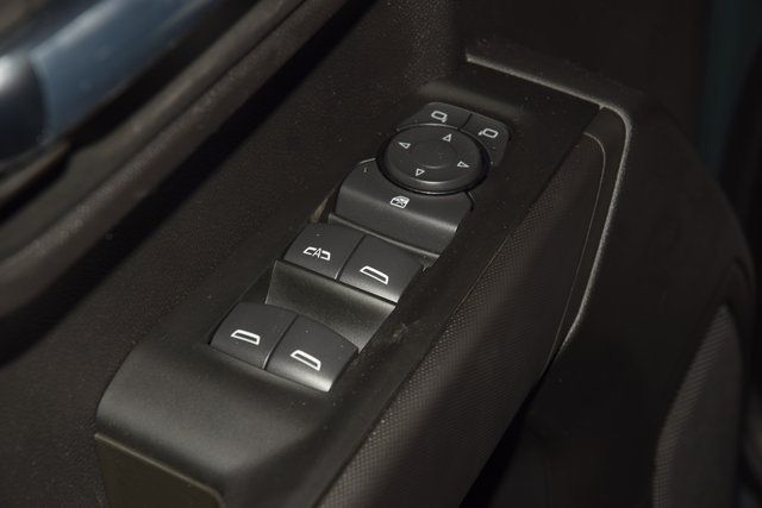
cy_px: 254
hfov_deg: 19.5
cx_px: 381
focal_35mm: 105
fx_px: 2223
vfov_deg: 13.0
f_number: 8
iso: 100
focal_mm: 70
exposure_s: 1/125
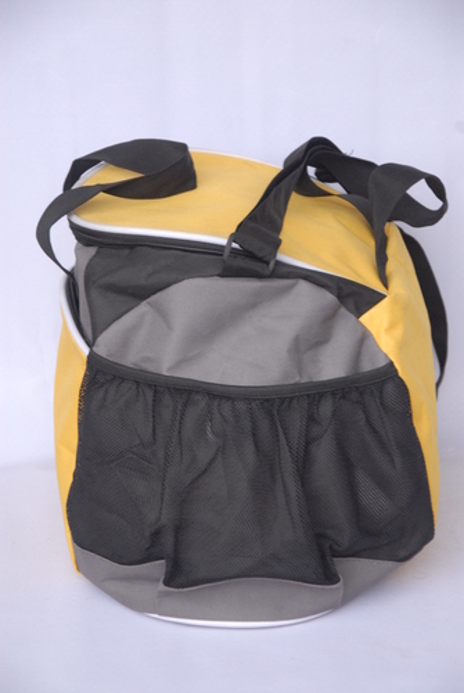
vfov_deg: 18.2
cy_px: 346
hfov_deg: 12.2
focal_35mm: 112
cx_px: 232
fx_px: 2167
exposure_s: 1/60
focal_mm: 75
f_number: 5.6
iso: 640
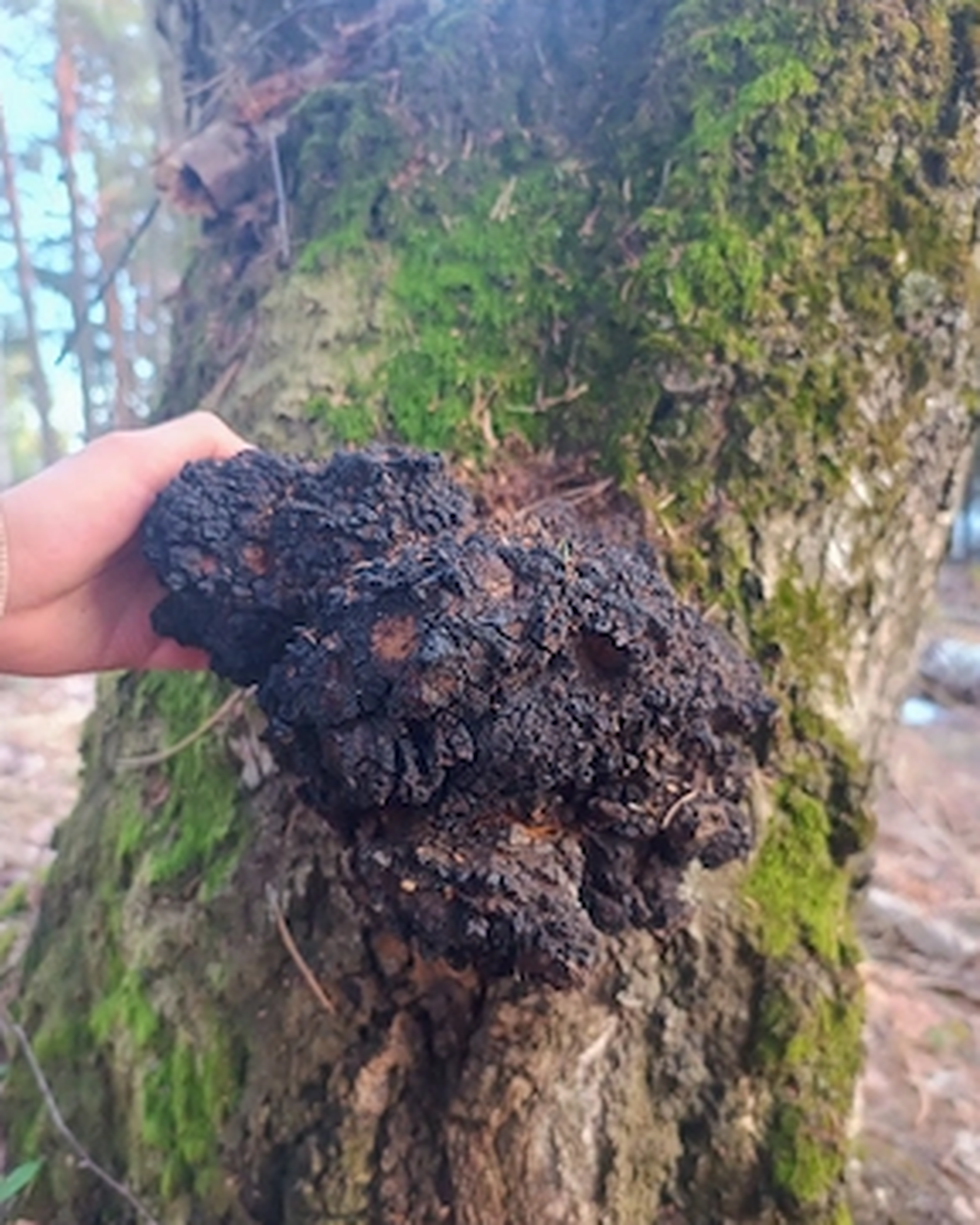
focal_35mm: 26
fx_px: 943
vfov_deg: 65.9
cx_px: 476
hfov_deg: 54.9
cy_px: 677
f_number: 1.4
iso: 1103
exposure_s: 1/100
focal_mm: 5.89
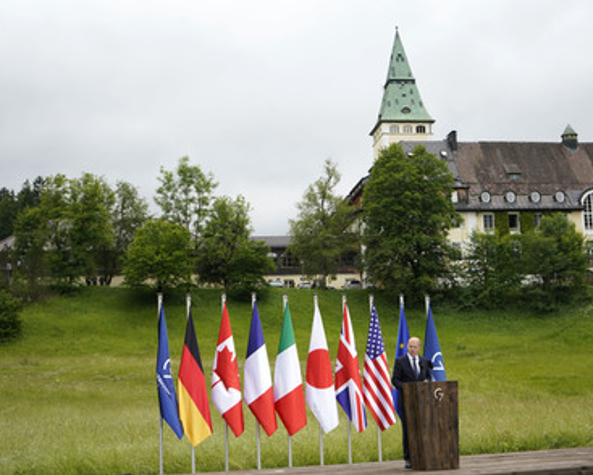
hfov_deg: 35.2
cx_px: 353
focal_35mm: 53
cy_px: 234
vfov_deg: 28.6
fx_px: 931
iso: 400
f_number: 5.6
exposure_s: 1/640
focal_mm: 46
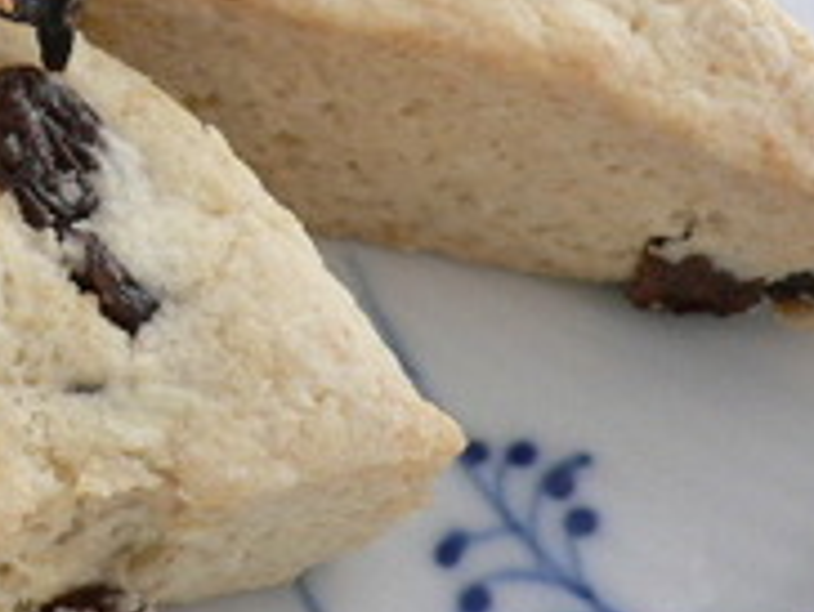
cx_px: -165
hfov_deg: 19.2
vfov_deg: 15.1
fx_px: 2260
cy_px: -29
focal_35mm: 96
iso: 100
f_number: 2.8
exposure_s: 1/50
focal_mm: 5.8
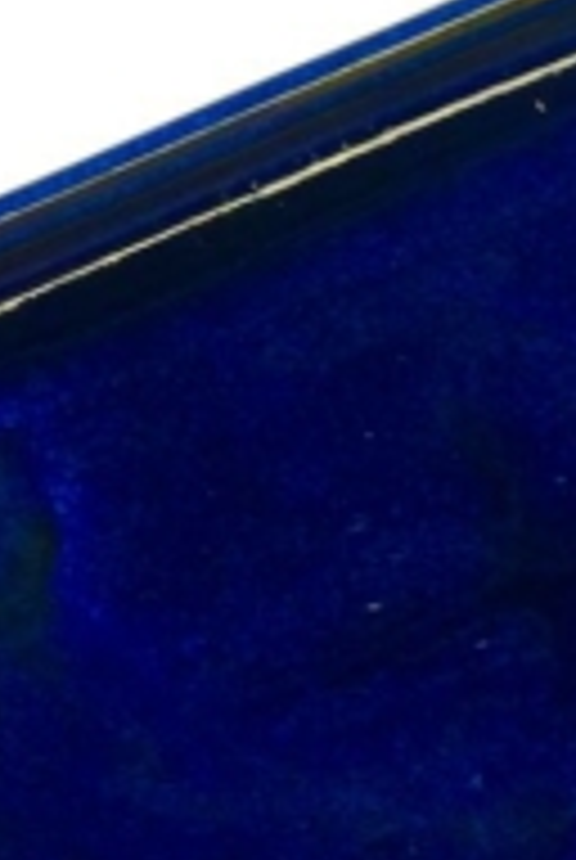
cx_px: 544
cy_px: 135
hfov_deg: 2.9
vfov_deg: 4.3
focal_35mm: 479
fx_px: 11454
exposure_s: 1/8
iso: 2500
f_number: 13
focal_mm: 90.4
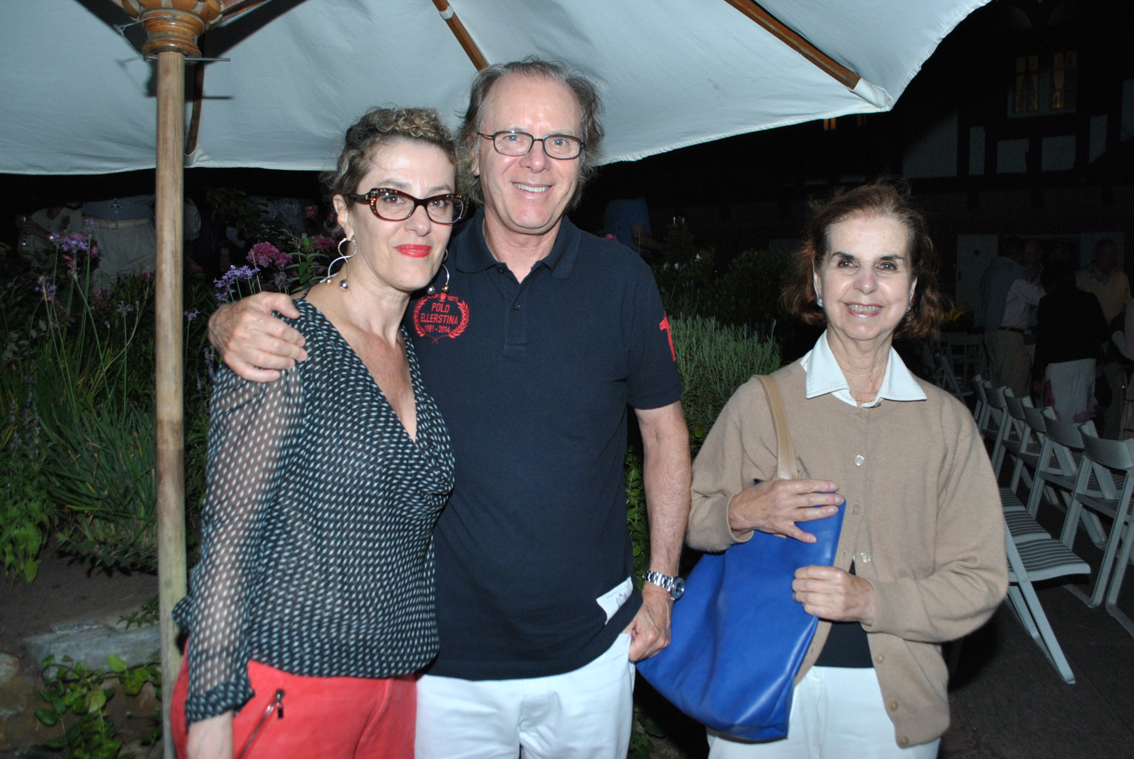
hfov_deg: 61.9
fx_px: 946
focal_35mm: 30
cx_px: 567
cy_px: 380
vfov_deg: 43.7
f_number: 5.6
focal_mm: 20
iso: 400
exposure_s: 1/80
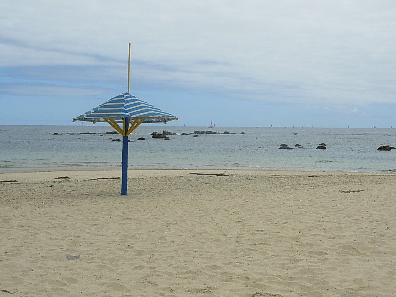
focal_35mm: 52
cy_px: 148
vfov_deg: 28.0
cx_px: 198
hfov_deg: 36.8
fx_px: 595
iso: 50
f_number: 5.4
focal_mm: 8.5
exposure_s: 1/683
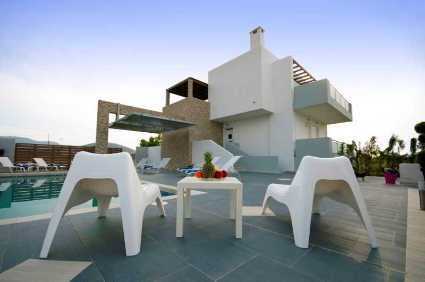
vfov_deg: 77.2
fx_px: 177
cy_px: 141
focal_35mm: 15
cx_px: 212
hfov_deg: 100.5
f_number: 6.3
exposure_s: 1/125
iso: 100
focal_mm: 10
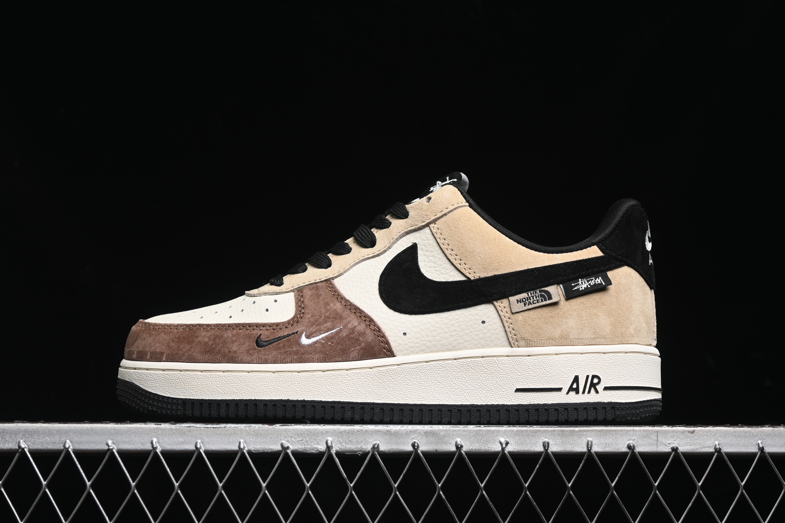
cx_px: 392
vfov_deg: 18.2
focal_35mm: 75
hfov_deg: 27.0
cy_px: 262
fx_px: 1635
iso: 160
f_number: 6.3
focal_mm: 50
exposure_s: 1/60
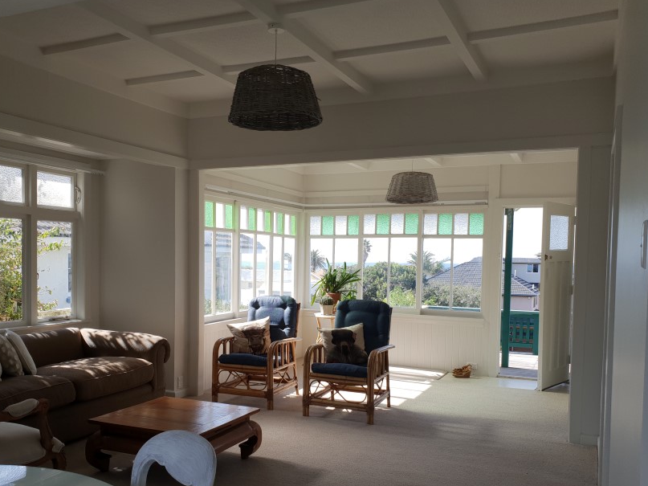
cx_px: 271
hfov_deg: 55.1
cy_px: 299
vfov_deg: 42.7
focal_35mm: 33
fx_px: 618
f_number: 2.4
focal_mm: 4.3
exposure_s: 1/389
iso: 50
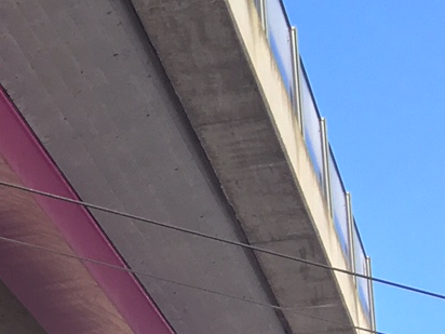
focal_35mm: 144
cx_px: -460
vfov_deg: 9.9
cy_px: 531
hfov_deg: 12.1
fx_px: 1851
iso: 25
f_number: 2.2
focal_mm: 4.15
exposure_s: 1/693
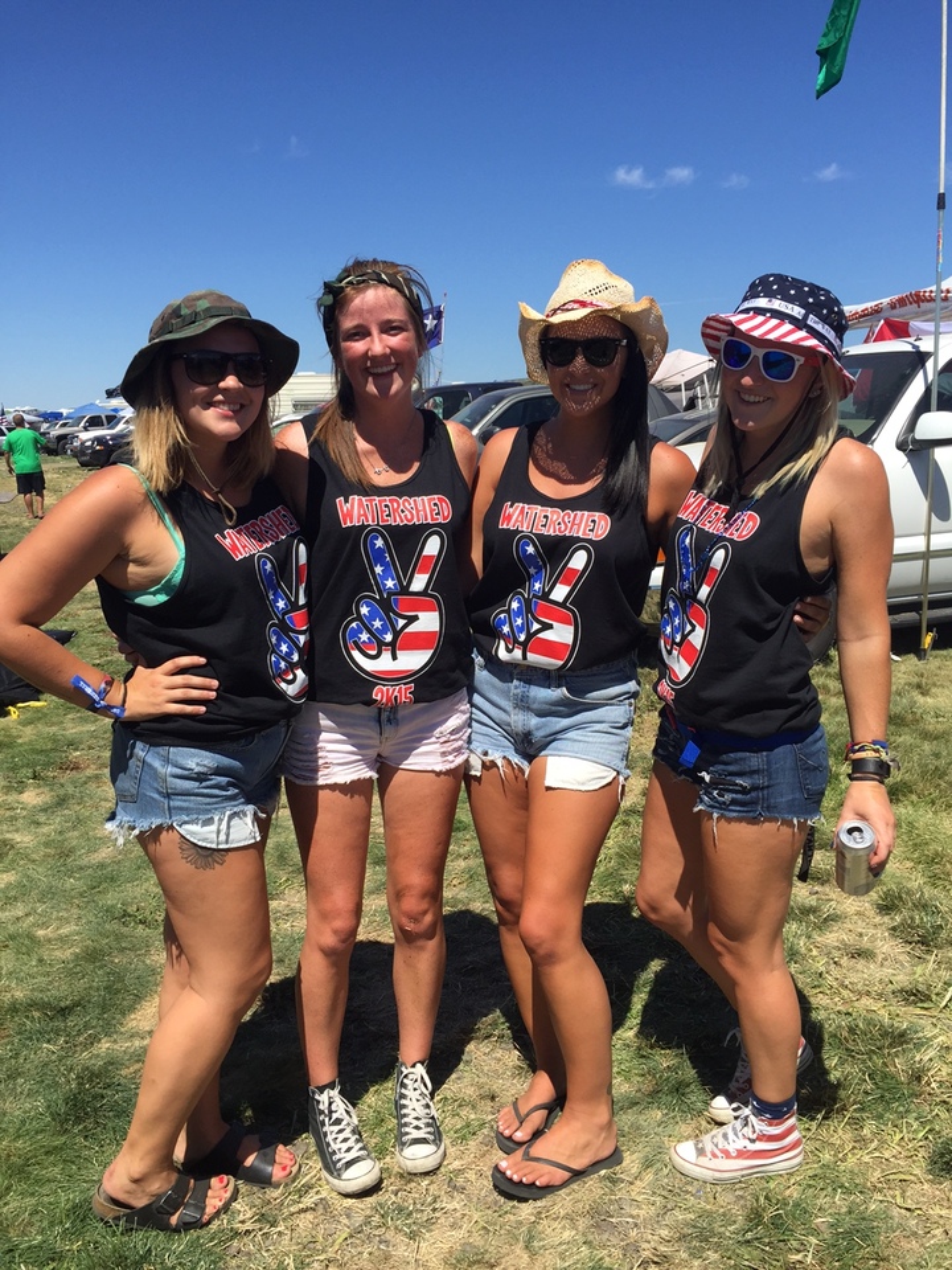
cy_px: 635
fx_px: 1063
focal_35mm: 29
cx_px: 476
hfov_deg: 48.2
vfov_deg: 61.7
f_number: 2.2
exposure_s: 1/2083
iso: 32
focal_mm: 4.15
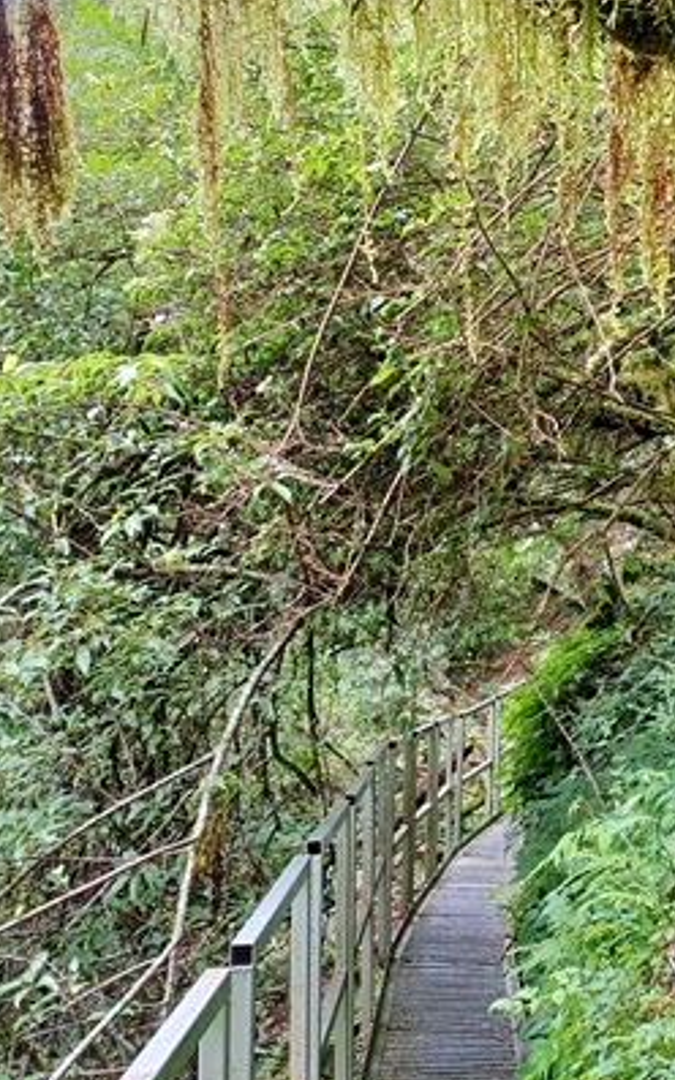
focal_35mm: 40
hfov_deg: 31.4
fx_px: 1178
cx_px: 506
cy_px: 454
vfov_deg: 49.1
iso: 160
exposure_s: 1/59
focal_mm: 4.6
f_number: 1.8
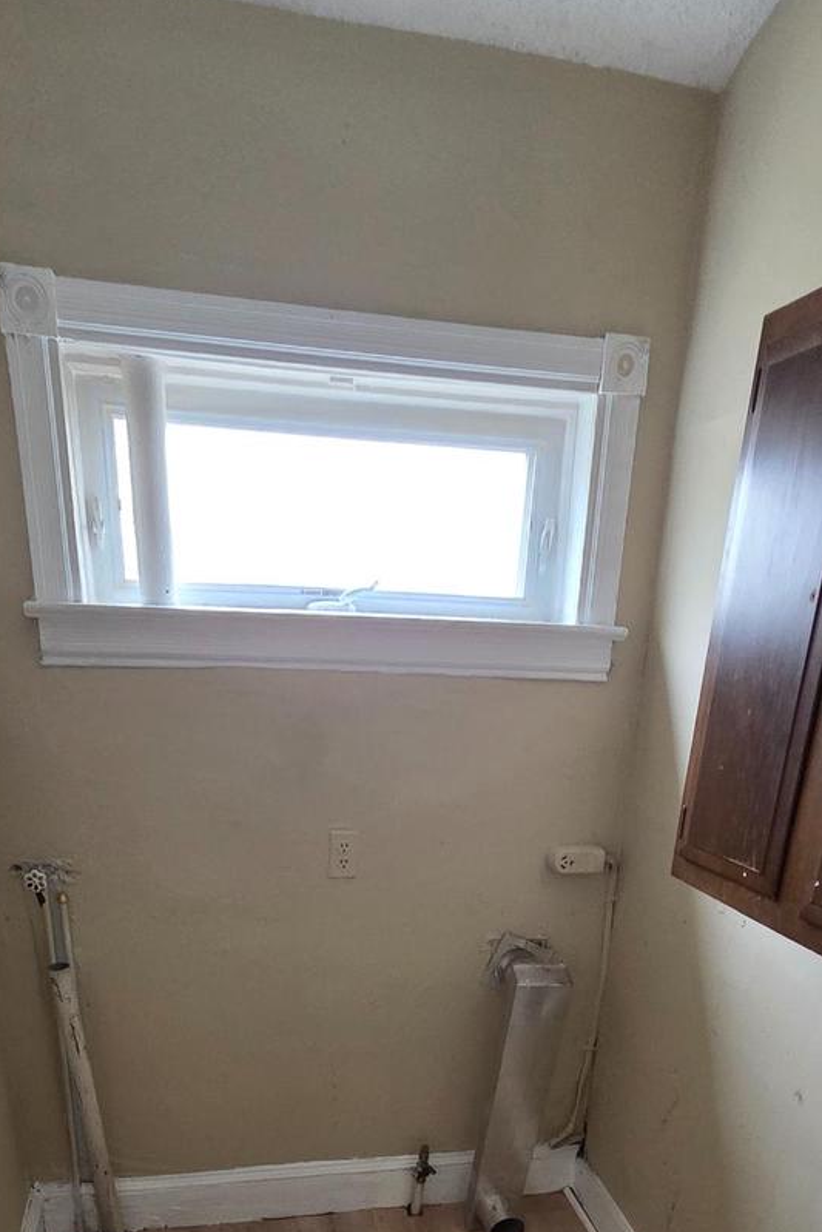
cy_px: 1076
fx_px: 890
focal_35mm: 26
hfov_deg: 49.6
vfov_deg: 60.3
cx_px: 403
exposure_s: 1/60
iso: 640
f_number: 2.2
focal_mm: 2.2
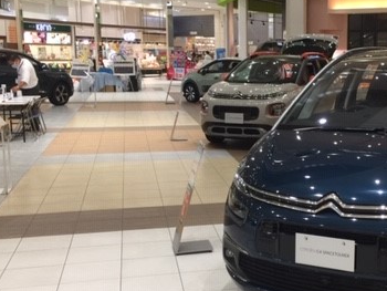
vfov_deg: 27.5
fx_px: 593
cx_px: 303
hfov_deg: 35.1
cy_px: 162
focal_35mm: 53
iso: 40
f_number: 2.2
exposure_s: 1/30
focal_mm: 4.15
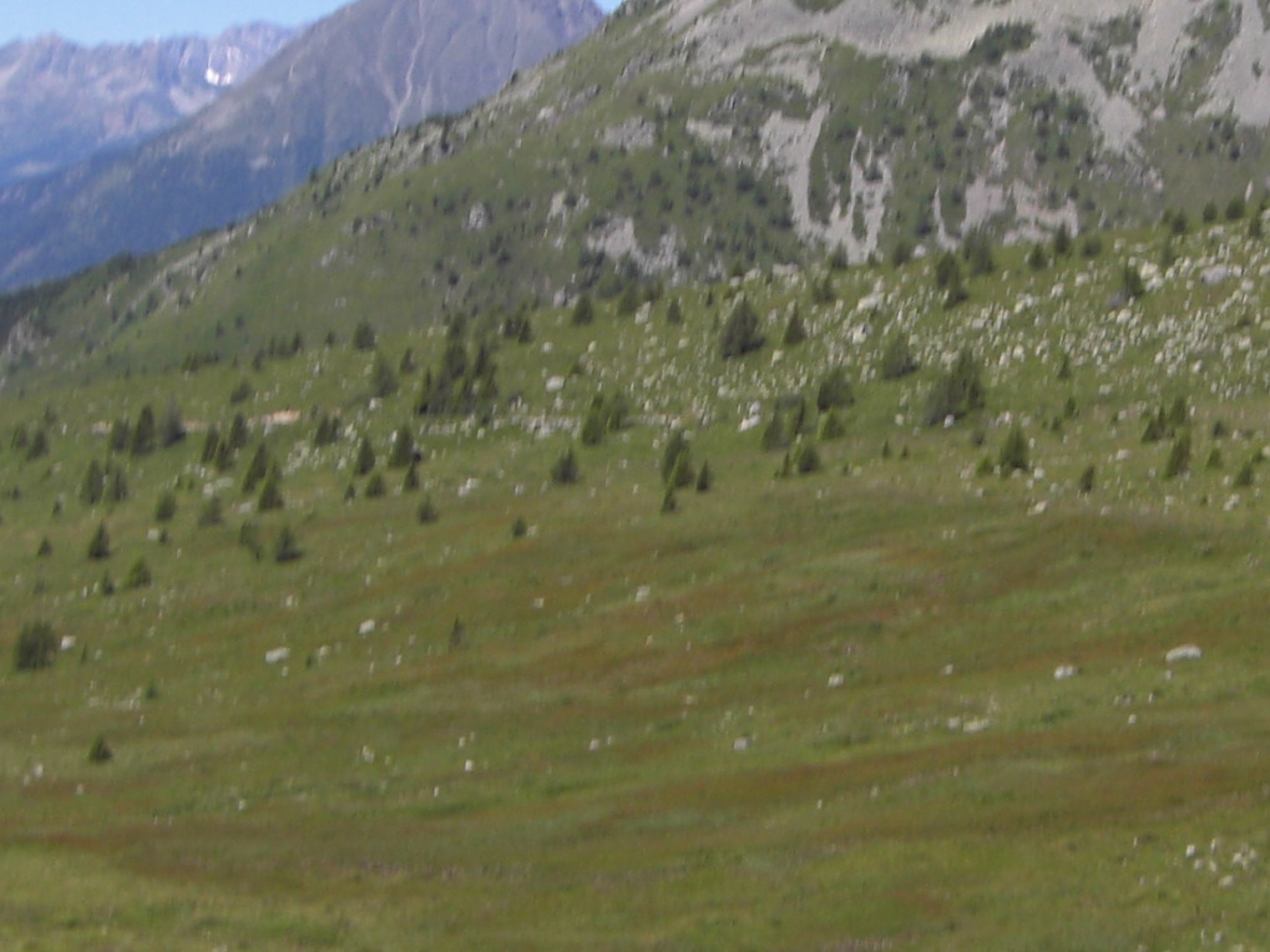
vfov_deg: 14.1
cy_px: 558
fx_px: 3852
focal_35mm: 105
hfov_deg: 18.7
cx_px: 828
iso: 64
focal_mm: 6.2
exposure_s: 1/160
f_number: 8
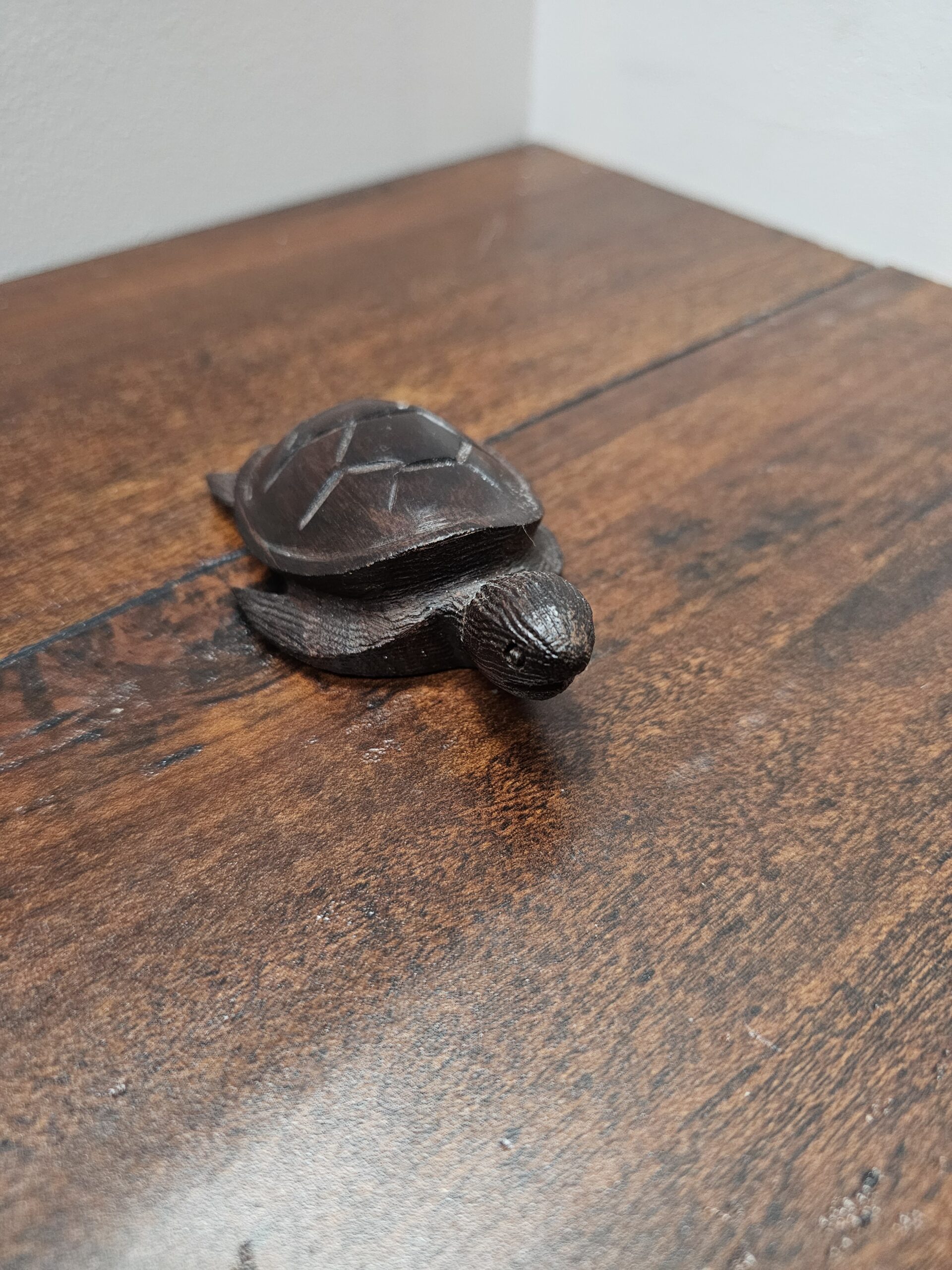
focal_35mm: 23
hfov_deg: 58.9
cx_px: 476
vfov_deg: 73.9
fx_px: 843
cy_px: 635
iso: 800
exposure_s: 1/24
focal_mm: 6.3
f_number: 1.7
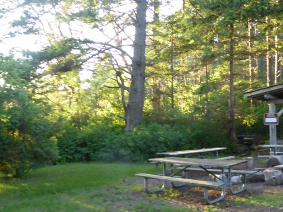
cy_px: 85
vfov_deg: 36.7
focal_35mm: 39
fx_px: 319
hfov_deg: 45.4
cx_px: 228
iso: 400
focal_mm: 4.3
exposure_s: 1/60
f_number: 3.3
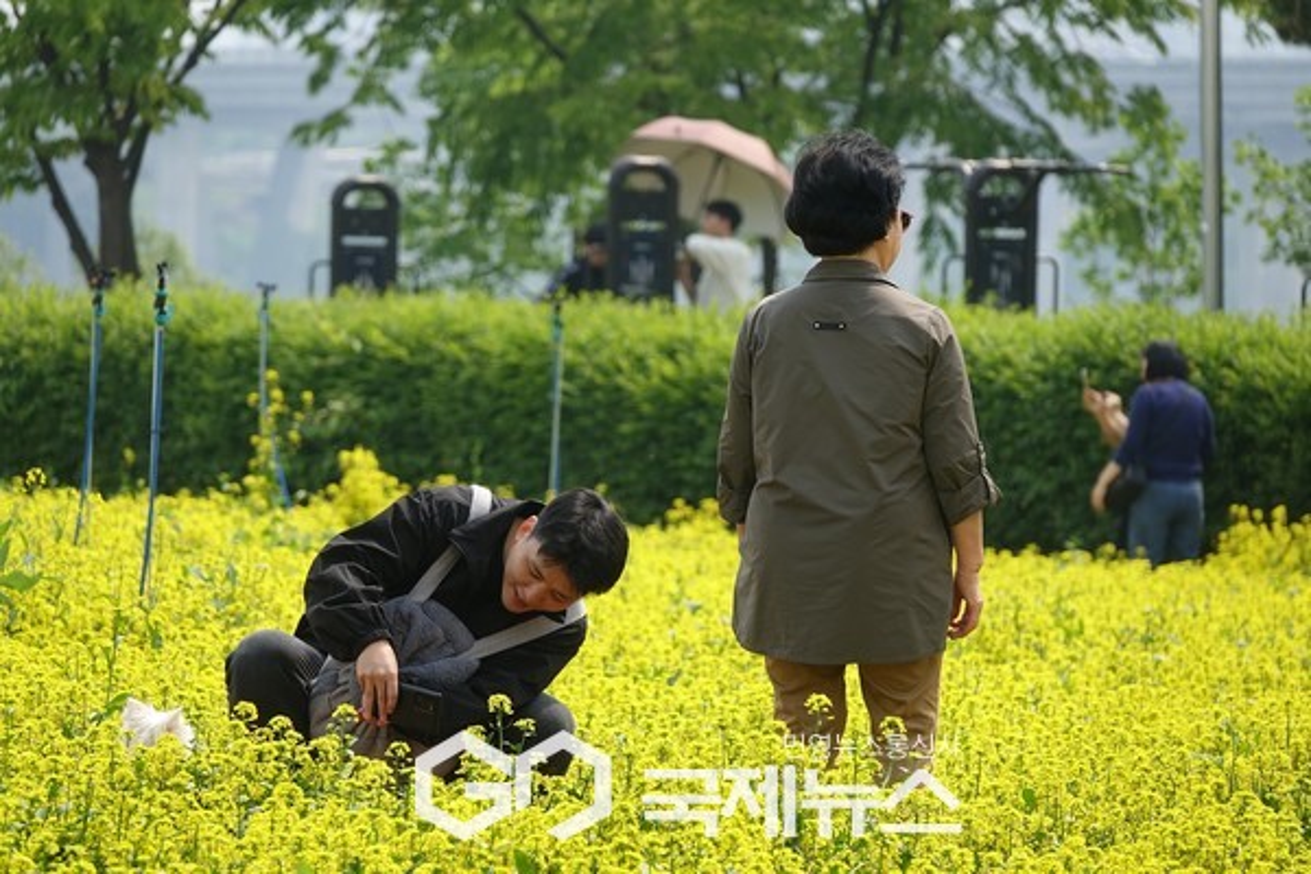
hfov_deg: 6.2
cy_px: 437
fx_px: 12017
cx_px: 656
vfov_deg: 4.2
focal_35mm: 330
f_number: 4
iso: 100
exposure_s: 1/500
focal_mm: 120.91
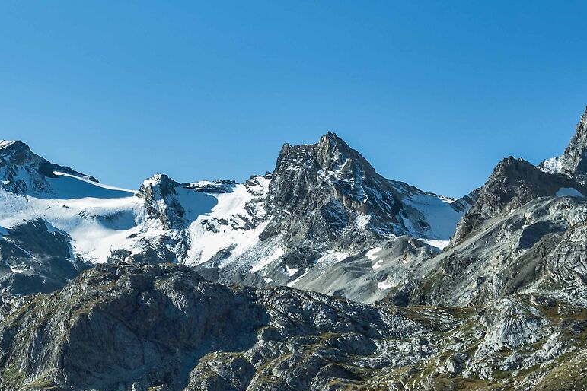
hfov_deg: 18.6
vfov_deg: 12.5
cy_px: 269
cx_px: 107
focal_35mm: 109
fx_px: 1777
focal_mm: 35
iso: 100
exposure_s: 1/25
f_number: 11
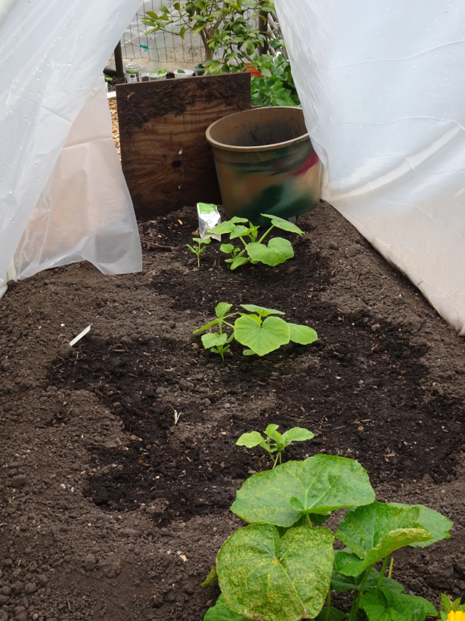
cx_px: 232
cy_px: 310
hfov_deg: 26.1
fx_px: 1003
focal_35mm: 56
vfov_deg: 34.3
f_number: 4.5
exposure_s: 1/200
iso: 80
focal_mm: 9.52
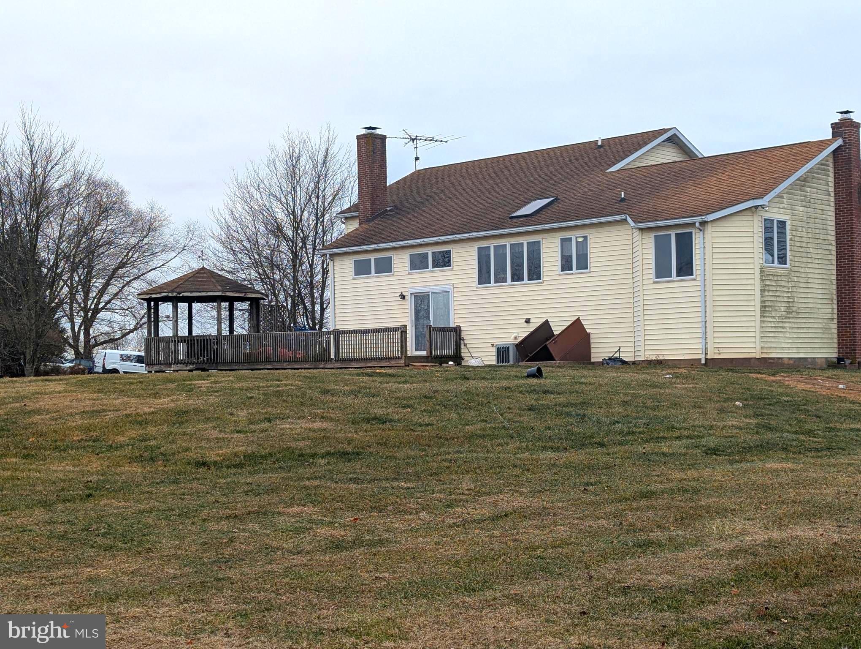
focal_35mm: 49
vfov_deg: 29.7
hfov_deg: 38.9
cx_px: 430
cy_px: 324
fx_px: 1220
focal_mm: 6.9
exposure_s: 1/294
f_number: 1.68
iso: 21
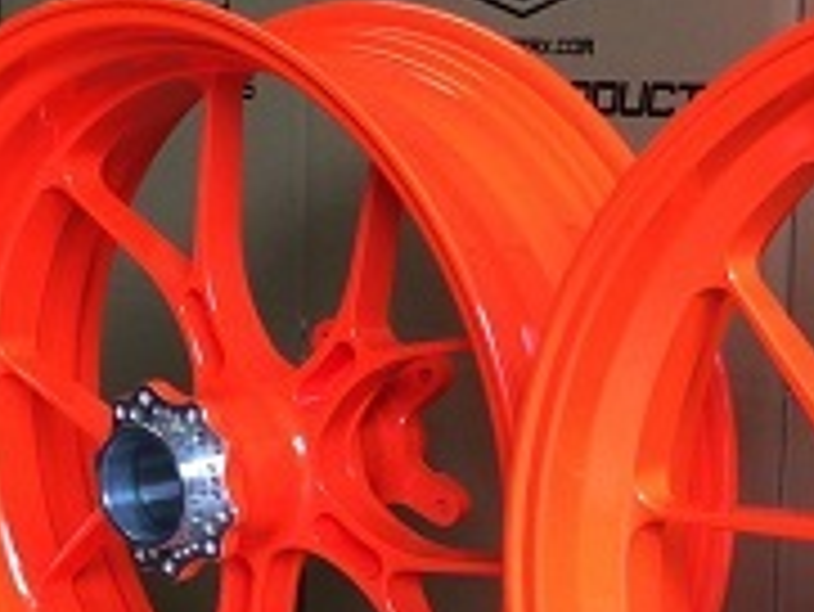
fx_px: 2259
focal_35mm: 96
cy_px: 598
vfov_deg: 15.2
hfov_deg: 20.0
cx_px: 729
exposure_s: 1/50
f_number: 2.2
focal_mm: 4.15
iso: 40
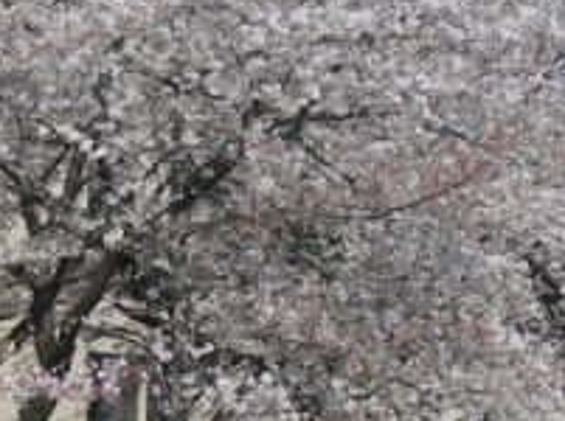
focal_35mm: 194
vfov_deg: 7.6
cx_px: 214
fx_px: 3161
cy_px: 432
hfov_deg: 10.2
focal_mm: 7.8
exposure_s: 1/406
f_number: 4.8
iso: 50
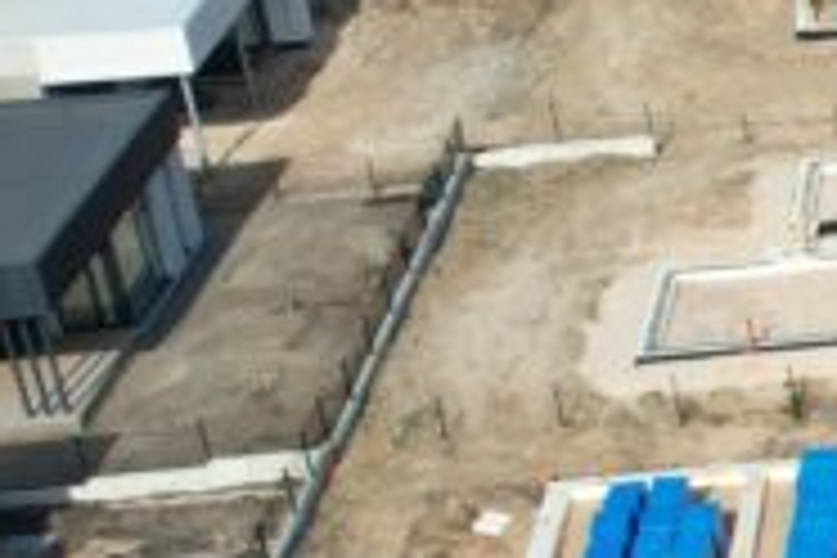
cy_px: 416
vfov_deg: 11.3
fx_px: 2813
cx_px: 1791
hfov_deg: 13.8
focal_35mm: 121
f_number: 2.8
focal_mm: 8.38
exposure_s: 1/1500
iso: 100
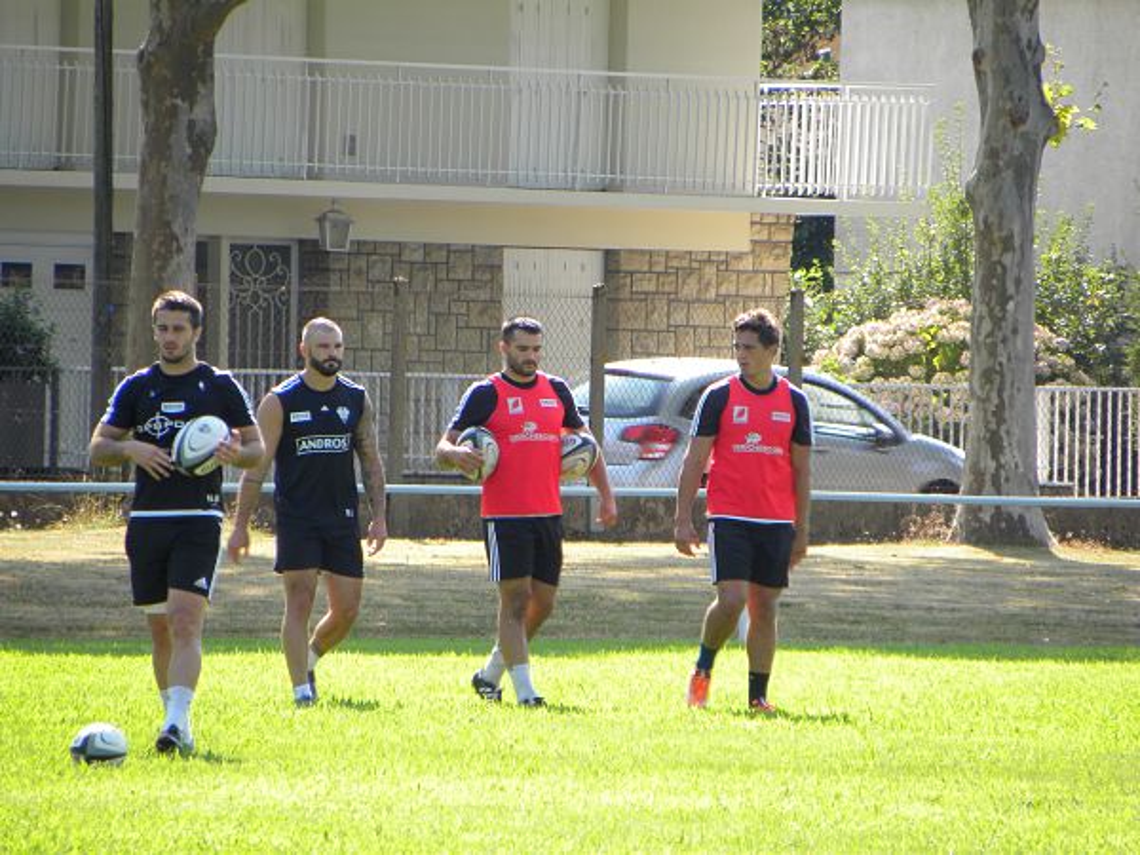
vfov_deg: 2.7
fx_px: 18113
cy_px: 428
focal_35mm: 550
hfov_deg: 3.6
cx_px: 570
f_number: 5
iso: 64
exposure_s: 1/112
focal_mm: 97.8
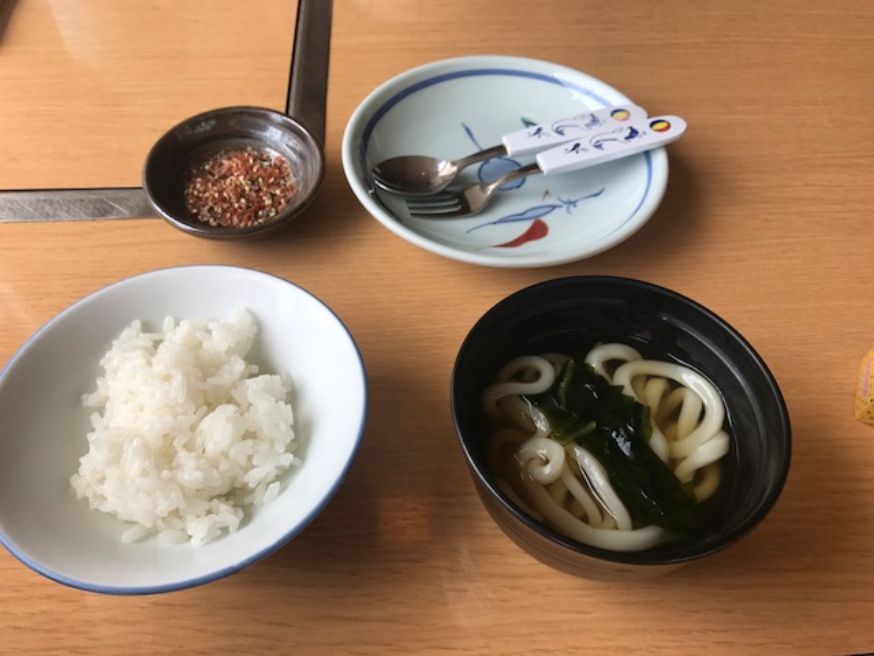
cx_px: 437
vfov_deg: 49.7
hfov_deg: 63.4
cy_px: 328
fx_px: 707
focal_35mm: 28
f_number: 1.8
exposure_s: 1/259
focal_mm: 3.99
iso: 20
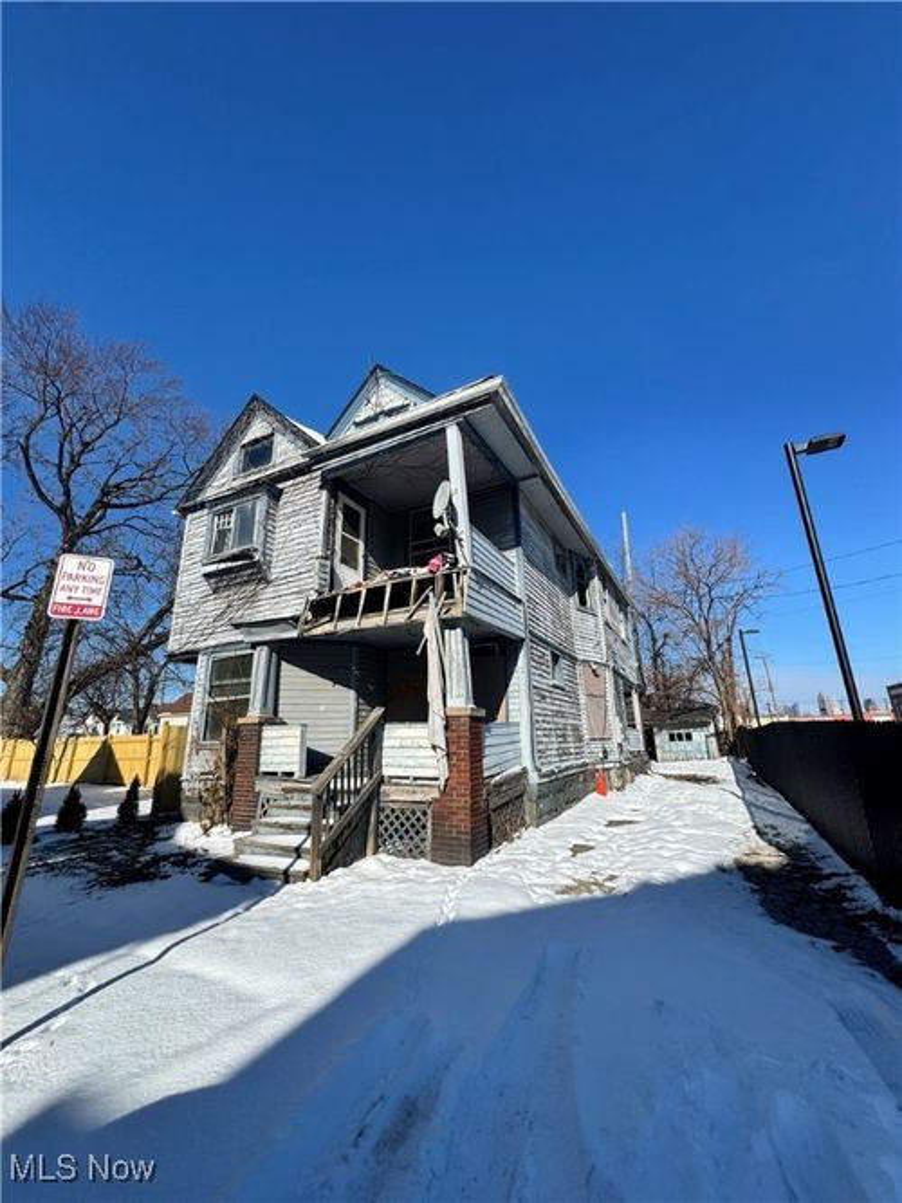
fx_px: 487
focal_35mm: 14
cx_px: 451
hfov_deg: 85.7
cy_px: 602
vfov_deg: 102.1
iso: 50
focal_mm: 2.22
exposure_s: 1/2874
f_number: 2.2
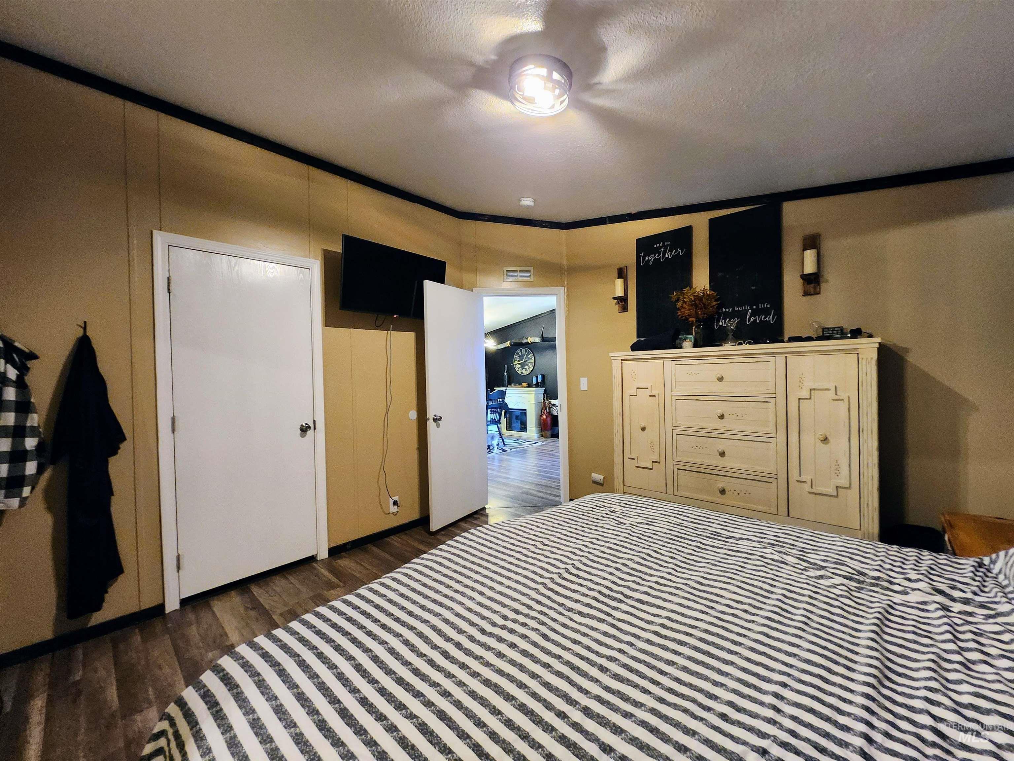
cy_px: 380
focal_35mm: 13
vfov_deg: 89.9
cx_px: 507
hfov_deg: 106.2
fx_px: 381
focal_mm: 1.74
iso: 640
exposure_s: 1/30
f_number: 2.2
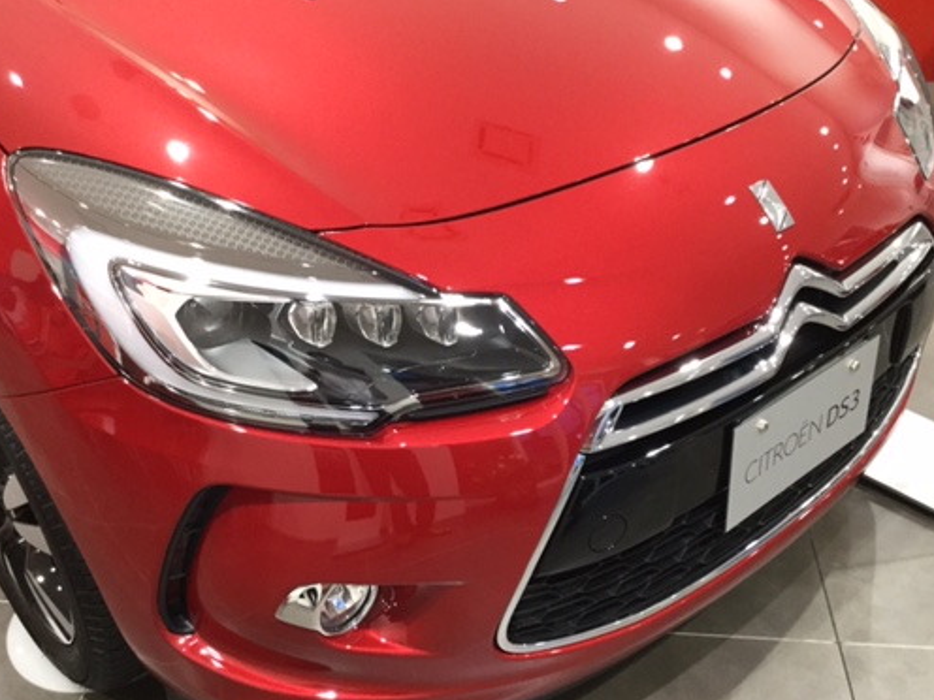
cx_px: 484
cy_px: 388
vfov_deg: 35.9
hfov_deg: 46.8
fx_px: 1079
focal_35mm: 40
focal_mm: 3.3
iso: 125
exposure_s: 1/30
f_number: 2.4
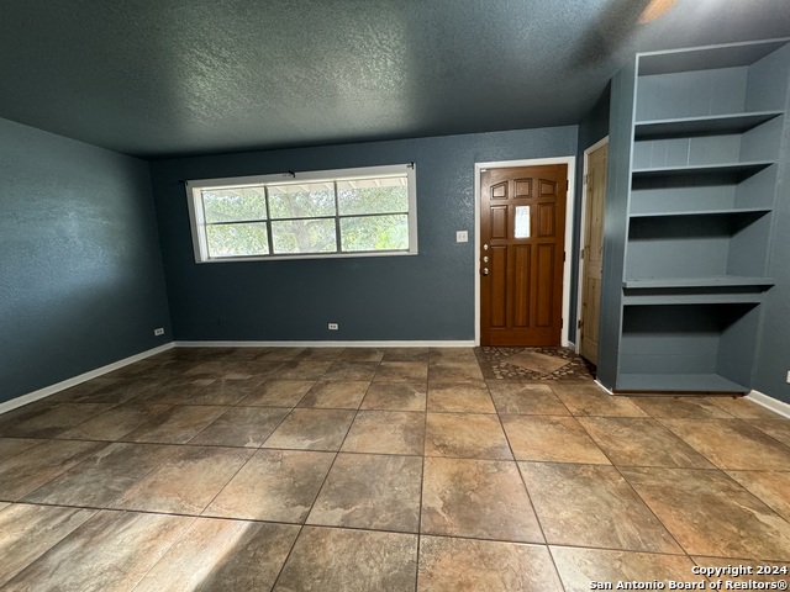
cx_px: 395
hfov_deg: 102.1
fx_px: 320
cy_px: 296
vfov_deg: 85.7
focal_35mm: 14
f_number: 2.2
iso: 400
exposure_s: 1/60
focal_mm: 2.22
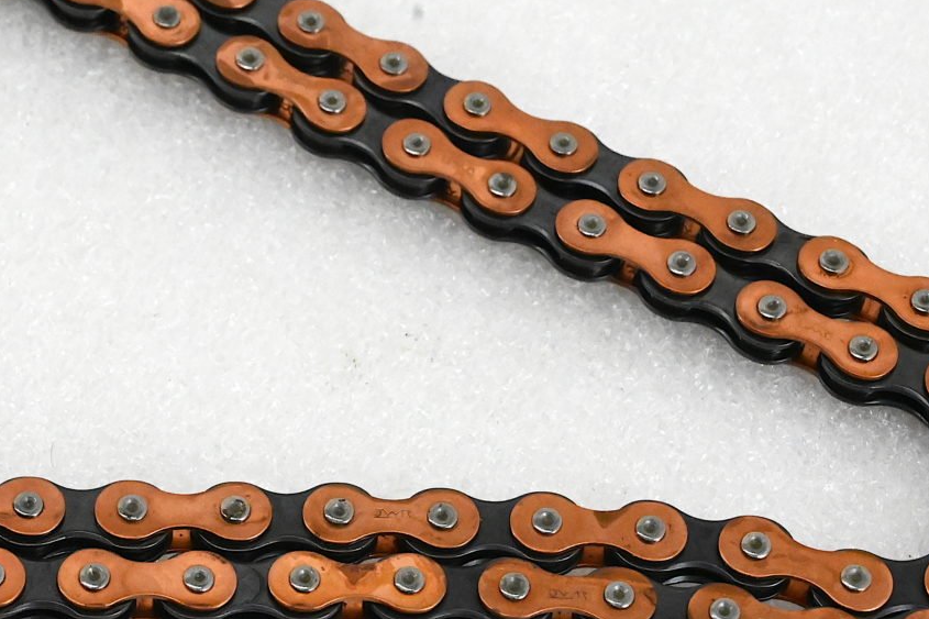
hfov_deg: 12.8
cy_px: 58
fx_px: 4102
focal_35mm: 159
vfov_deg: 8.6
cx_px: 136
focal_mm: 70
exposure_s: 1/500
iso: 11400
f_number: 14
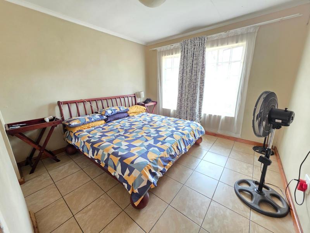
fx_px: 116
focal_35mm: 13
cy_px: 116
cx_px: 155
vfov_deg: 89.9
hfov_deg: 106.2
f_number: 1.9
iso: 640
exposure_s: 1/50
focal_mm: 2.2
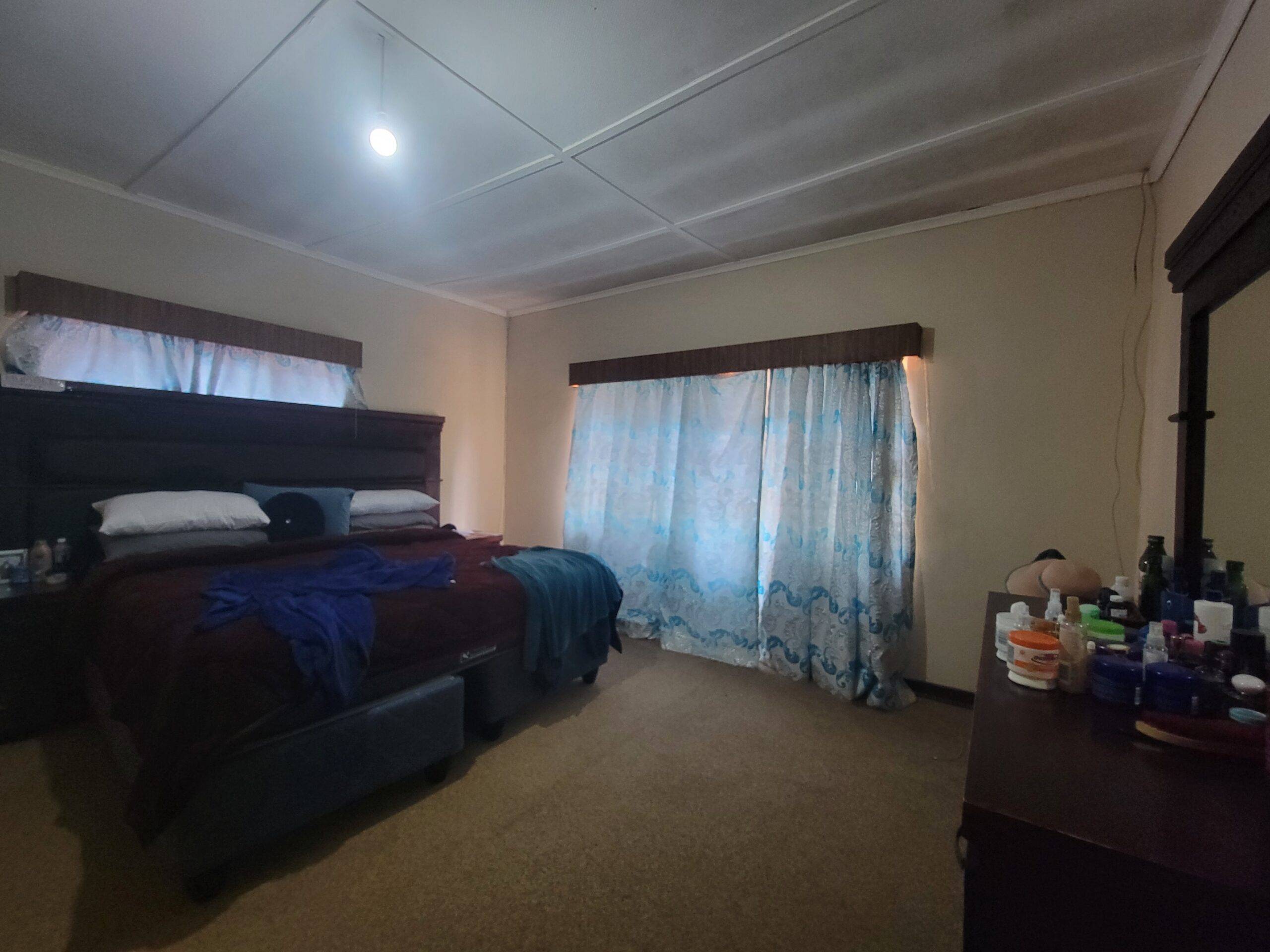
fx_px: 477
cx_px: 635
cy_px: 476
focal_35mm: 13
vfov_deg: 89.9
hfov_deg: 106.2
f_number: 2.2
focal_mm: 2.2
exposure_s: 1/33
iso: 500
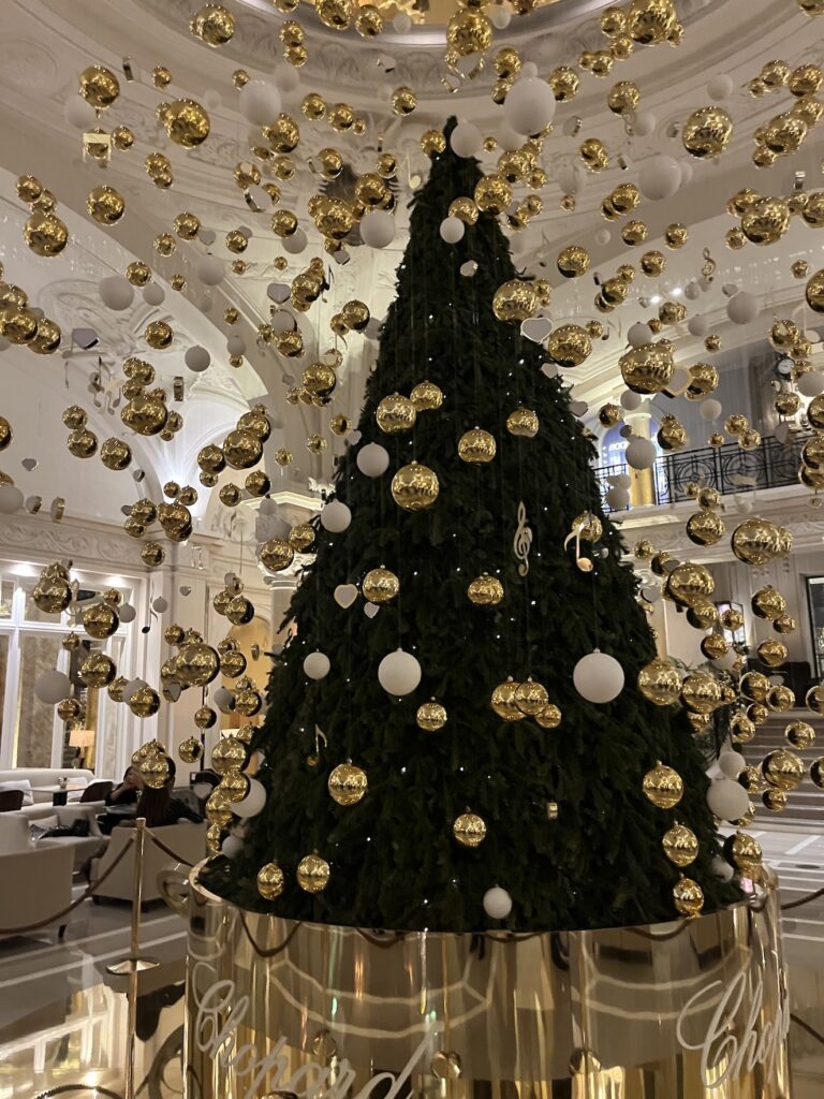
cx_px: 412
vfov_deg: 67.3
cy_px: 550
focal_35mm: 26
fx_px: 825
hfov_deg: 53.1
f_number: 1.6
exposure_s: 1/33
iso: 500
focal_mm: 5.1
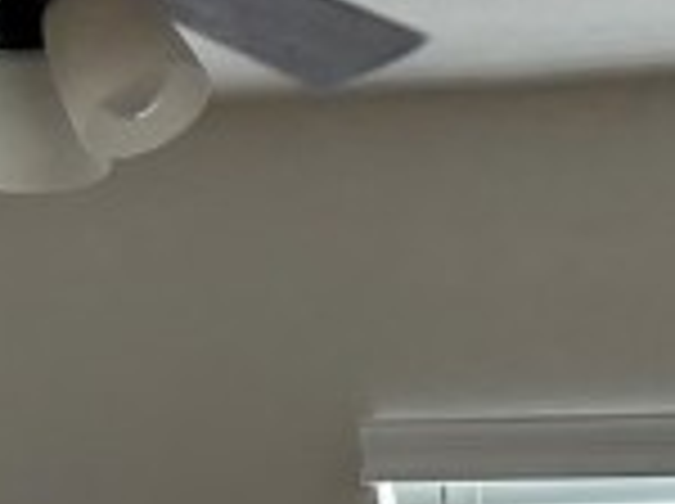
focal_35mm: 178
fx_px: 3465
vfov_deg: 7.7
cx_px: 770
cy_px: 1220
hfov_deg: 11.0
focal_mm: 5.96
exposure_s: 1/120
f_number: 1.6
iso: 80
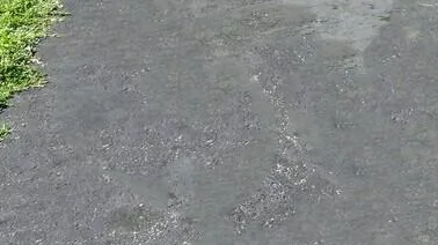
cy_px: -235
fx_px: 824
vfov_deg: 14.3
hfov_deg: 24.7
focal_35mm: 71
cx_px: 613
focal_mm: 16
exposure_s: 1/1250
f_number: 8
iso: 800
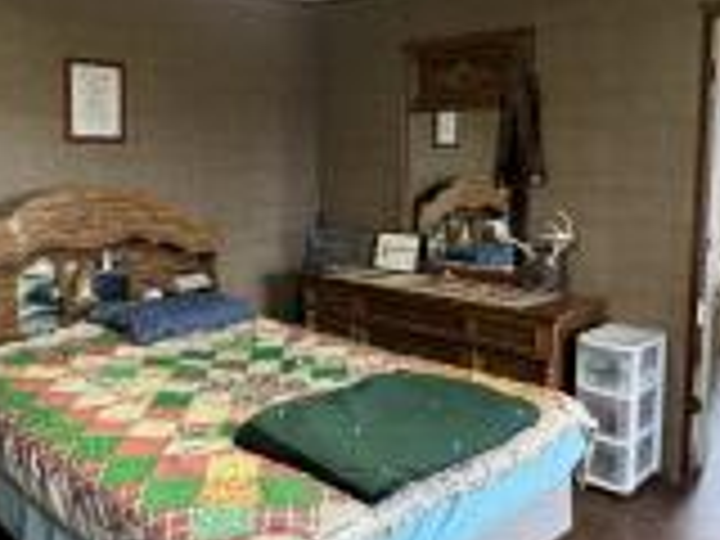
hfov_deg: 52.0
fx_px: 728
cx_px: 266
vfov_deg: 40.6
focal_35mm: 35
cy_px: 230
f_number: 2.2
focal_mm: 2.22
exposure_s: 1/60
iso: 400
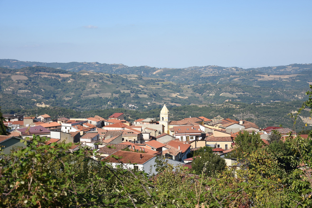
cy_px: 104
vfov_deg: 19.9
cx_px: 156
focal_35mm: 69
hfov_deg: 29.4
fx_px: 594
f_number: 5
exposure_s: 1/640
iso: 100
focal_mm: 45
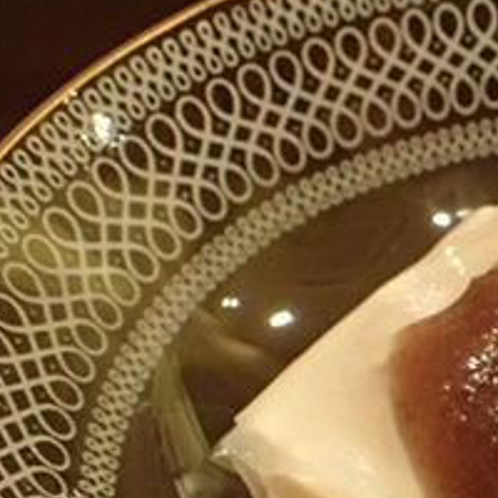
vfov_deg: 20.2
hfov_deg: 19.1
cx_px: 622
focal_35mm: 85
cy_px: 406
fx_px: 1383
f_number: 2.3
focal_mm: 5.5
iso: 1000
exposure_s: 1/30
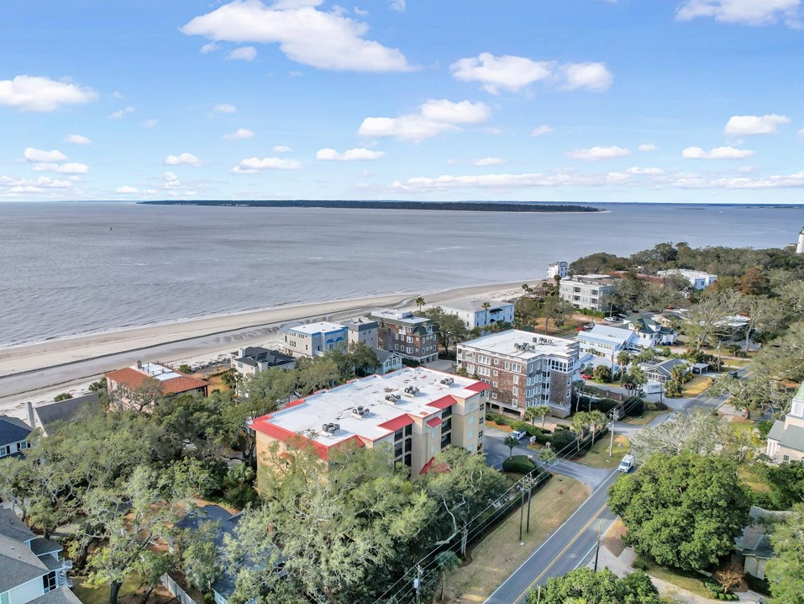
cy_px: 302
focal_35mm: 24
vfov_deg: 56.8
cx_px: 365
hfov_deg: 71.4
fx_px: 557
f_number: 2.8
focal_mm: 8.38
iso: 100
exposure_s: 1/1600
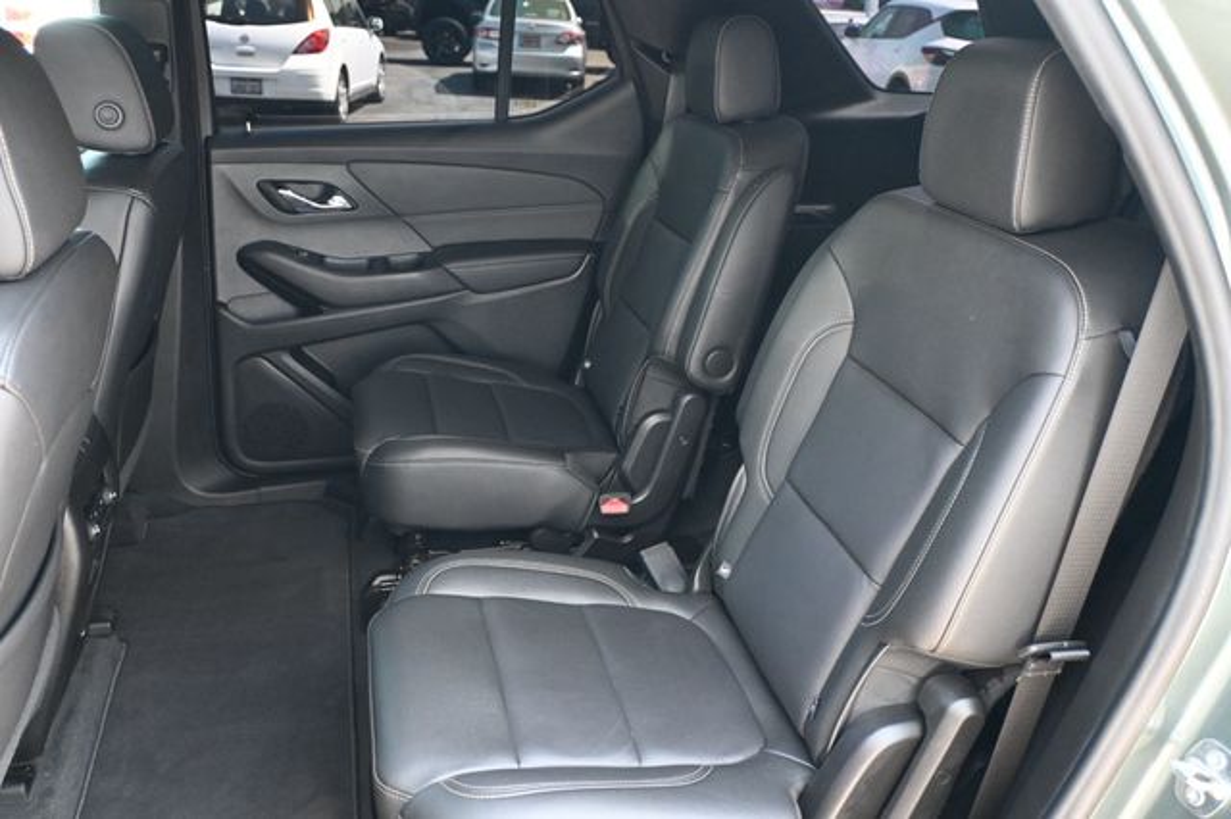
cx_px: 616
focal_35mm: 30
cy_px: 410
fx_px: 1025
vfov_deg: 43.6
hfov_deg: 62.0
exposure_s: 1/125
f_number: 3.8
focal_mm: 20
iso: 2500
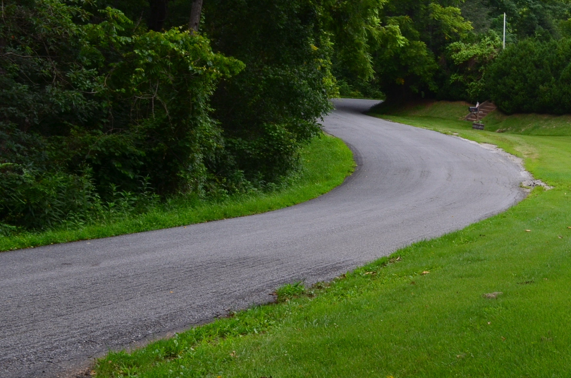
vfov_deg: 19.6
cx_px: 569
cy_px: 141
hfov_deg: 27.6
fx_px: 1092
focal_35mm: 69
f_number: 10
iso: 200
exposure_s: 1/80
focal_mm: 22
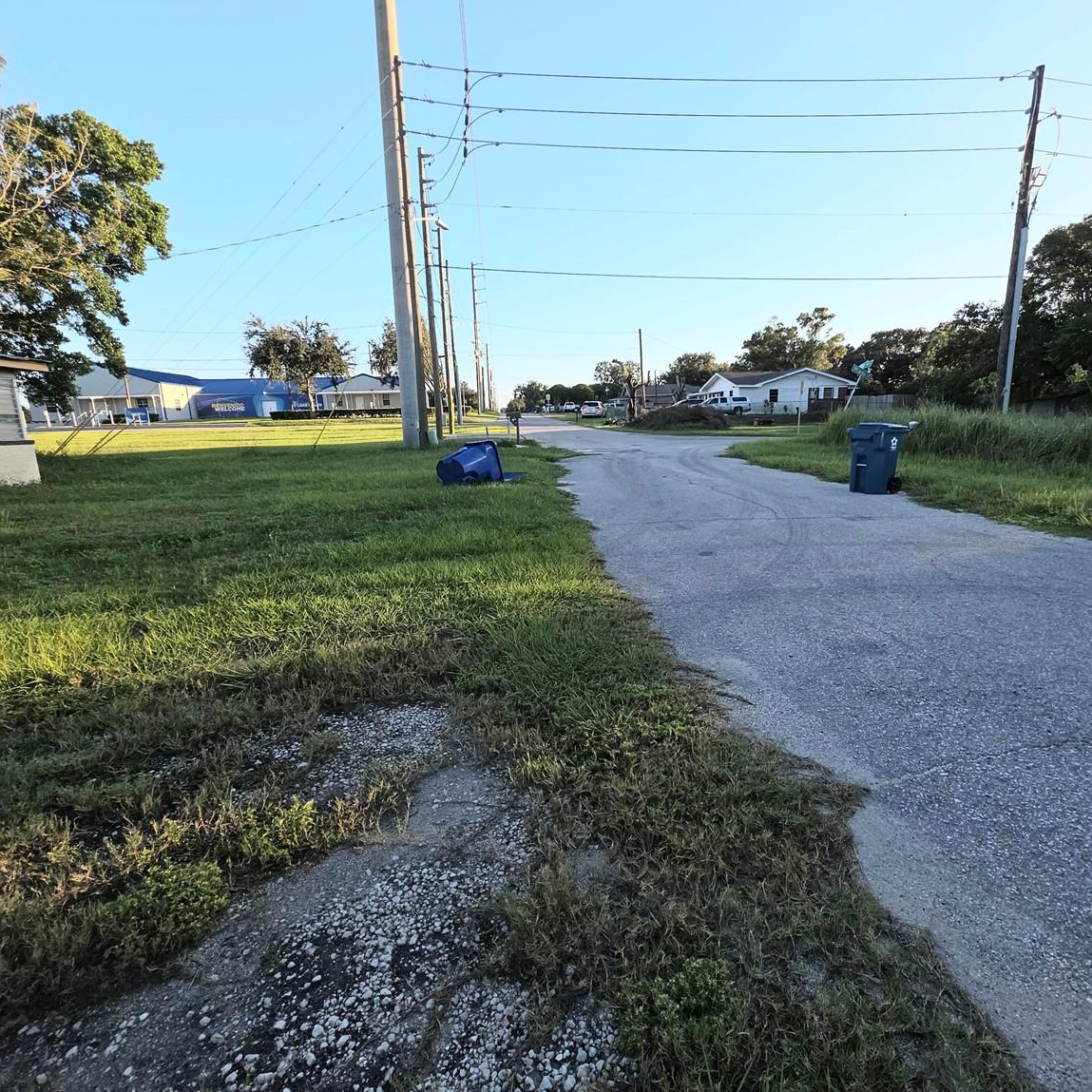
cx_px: 581
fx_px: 571
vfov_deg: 87.4
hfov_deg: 87.3
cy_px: 551
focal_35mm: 16
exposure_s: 1/333
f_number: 1.9
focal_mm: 2.2
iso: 20
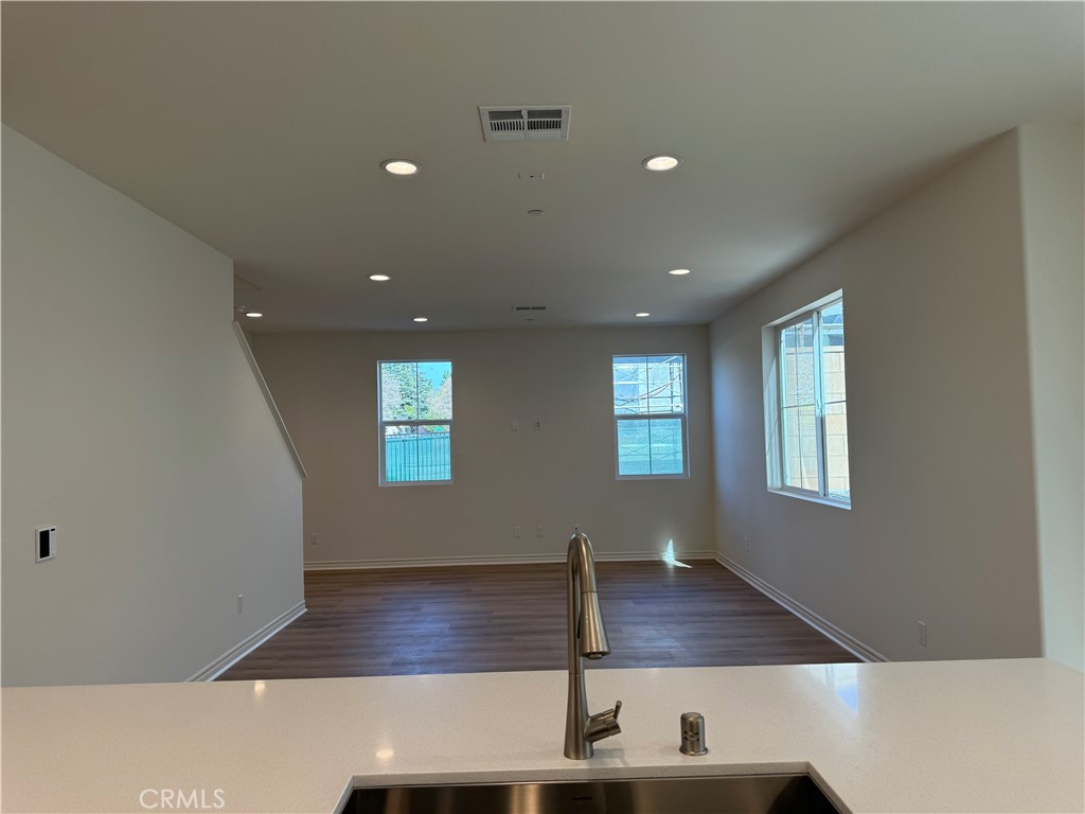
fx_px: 752
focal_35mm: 24
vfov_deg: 56.8
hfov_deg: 71.6
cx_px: 542
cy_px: 407
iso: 80
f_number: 1.78
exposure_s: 1/394
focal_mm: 6.86
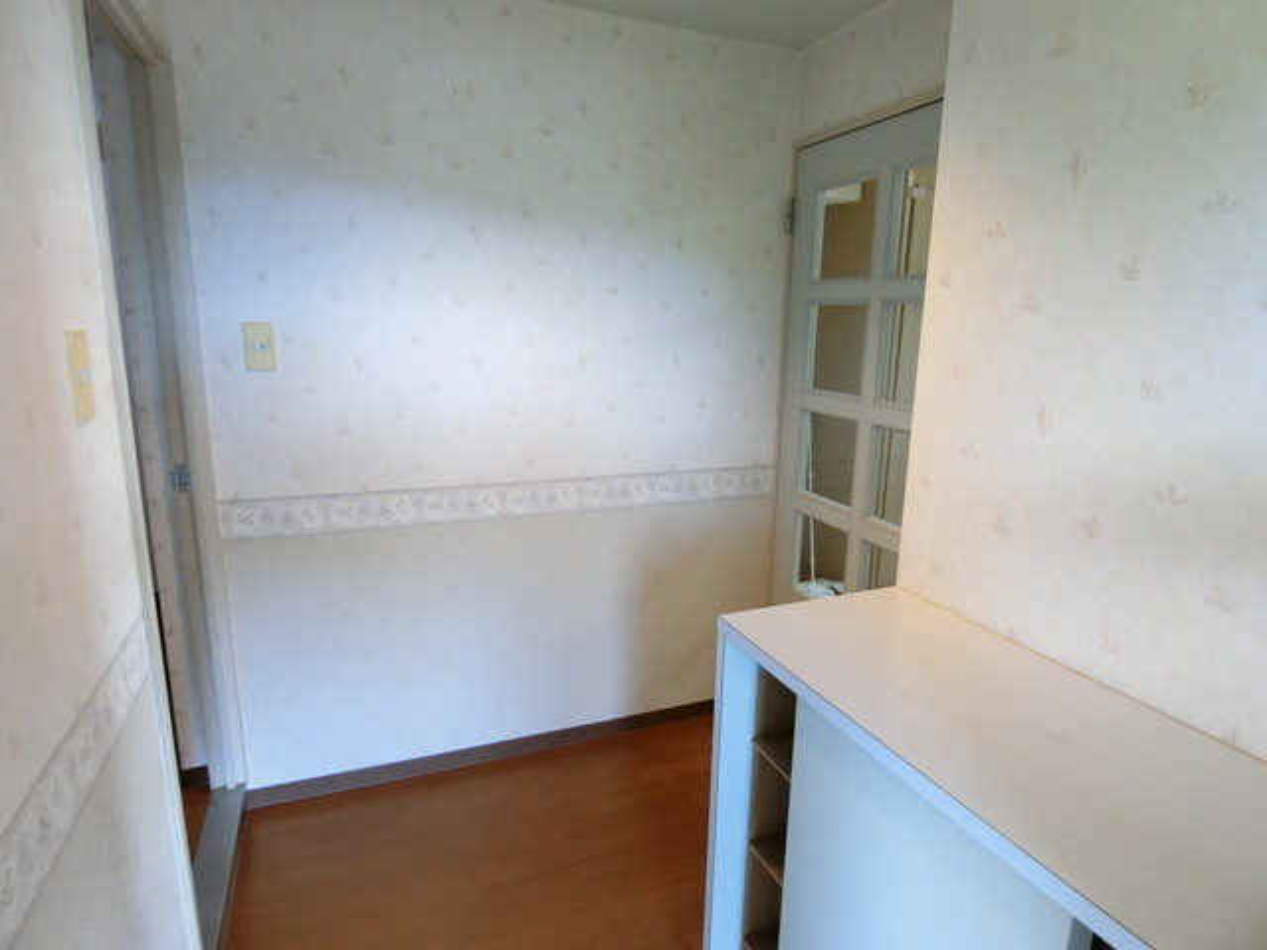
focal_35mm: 19
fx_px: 695
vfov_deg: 68.7
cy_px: 475
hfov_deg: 84.7
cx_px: 634
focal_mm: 4.06
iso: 400
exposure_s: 1/60
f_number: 2.7
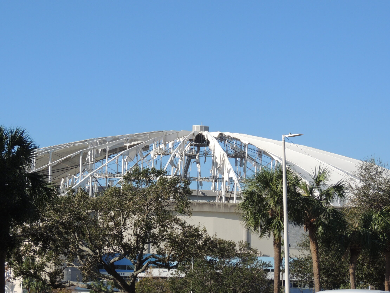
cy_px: 165
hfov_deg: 20.0
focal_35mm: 98
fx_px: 1104
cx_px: 166
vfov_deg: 15.1
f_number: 4
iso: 100
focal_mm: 15.1
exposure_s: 1/800
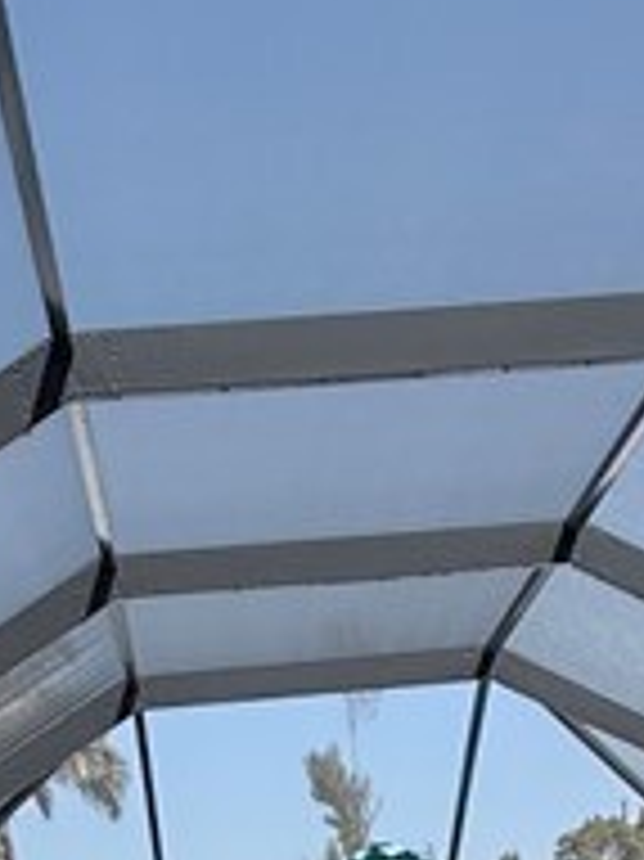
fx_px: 1862
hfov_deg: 19.6
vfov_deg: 17.2
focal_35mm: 75
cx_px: 374
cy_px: 1801
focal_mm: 2.22
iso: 50
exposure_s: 1/1613
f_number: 2.2
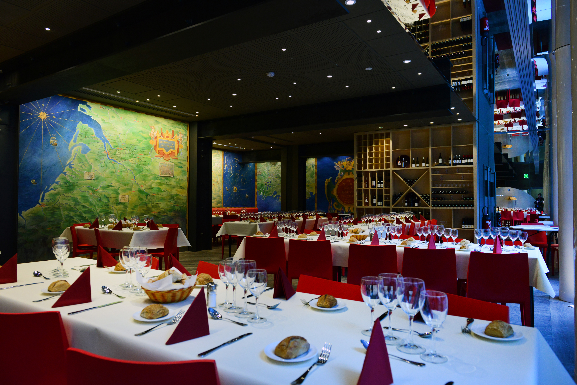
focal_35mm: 24
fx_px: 385
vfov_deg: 53.2
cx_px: 288
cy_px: 192
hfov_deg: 73.7
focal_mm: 24
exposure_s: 1/100
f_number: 5.6
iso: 1600
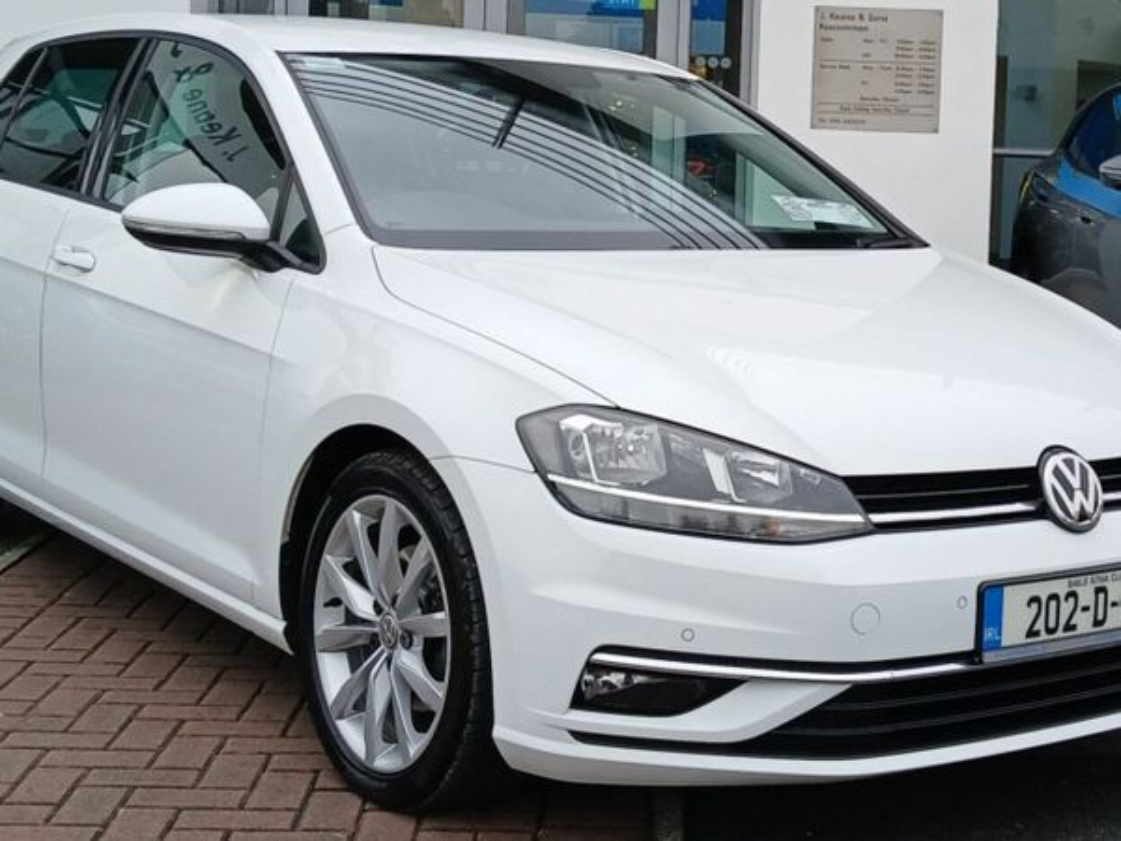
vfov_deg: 53.1
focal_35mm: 26
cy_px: 420
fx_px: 842
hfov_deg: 67.3
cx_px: 560
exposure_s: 1/100
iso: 32
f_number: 1.8
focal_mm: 3.98
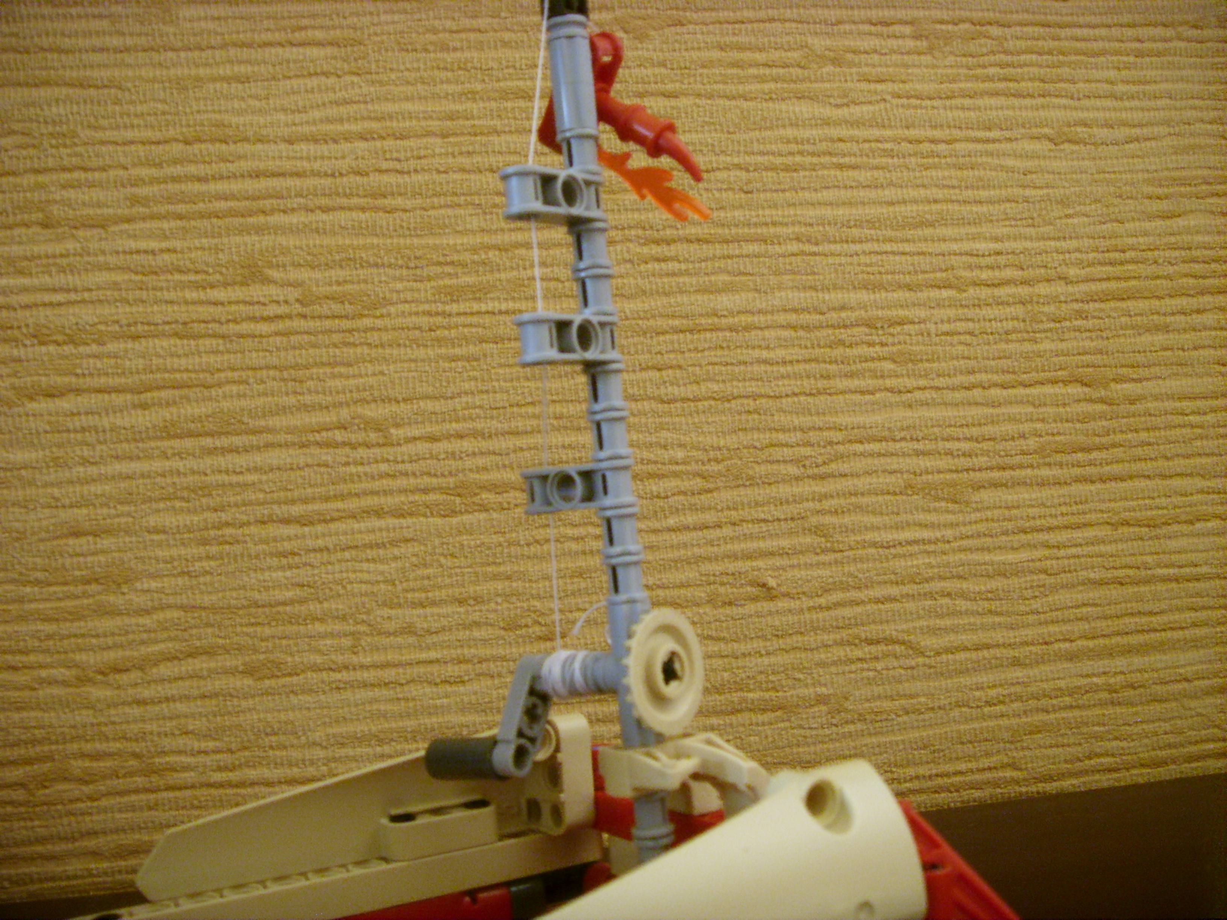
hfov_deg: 58.4
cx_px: 614
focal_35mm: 31
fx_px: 1099
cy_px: 460
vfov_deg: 45.4
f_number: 3.5
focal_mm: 6.3
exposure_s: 1/4
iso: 300
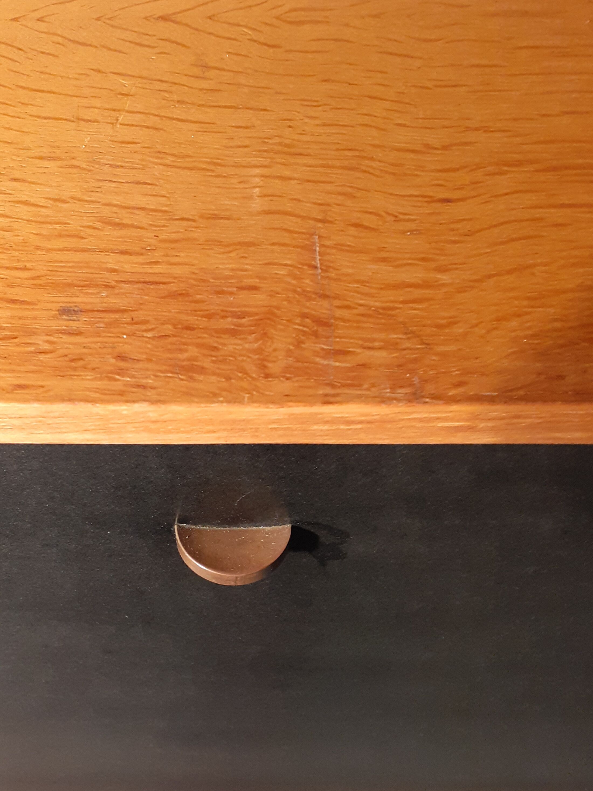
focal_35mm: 38
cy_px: 484
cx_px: 210
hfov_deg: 37.4
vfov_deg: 48.6
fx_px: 868
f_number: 1.9
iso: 200
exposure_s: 1/25
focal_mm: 3.6
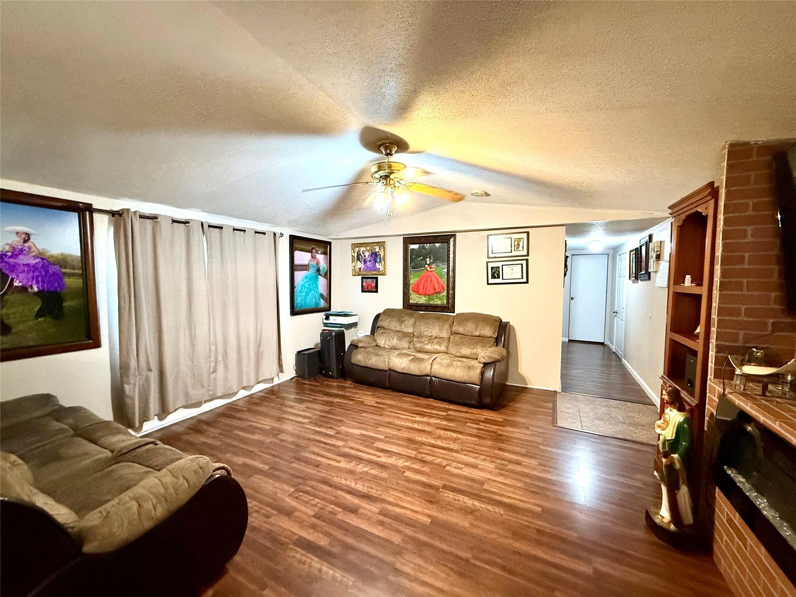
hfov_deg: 102.1
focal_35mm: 14
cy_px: 298
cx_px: 398
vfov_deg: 85.7
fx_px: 322
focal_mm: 2.22
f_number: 2.2
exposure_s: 1/60
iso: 640
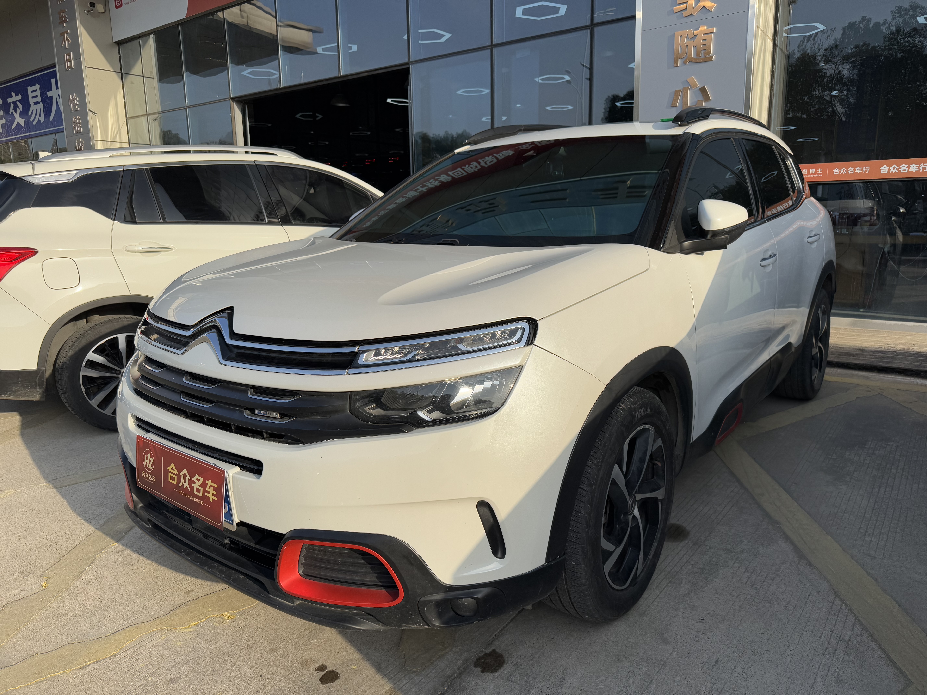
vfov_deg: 56.8
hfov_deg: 71.6
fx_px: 643
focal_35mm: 24
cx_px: 464
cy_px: 348
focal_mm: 6.76
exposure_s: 1/3802
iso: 80
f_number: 1.78
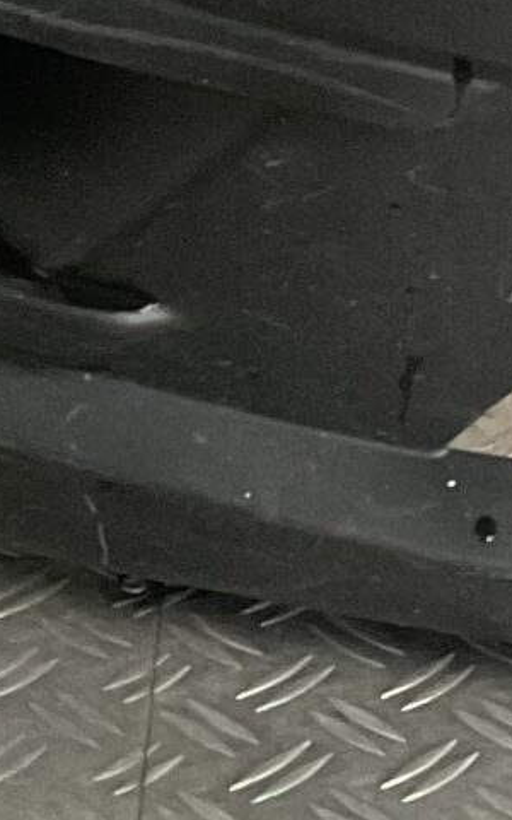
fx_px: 3661
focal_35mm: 164
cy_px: -203
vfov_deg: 12.4
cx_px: 945
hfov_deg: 7.7
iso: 100
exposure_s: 1/50
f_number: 1.8
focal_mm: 3
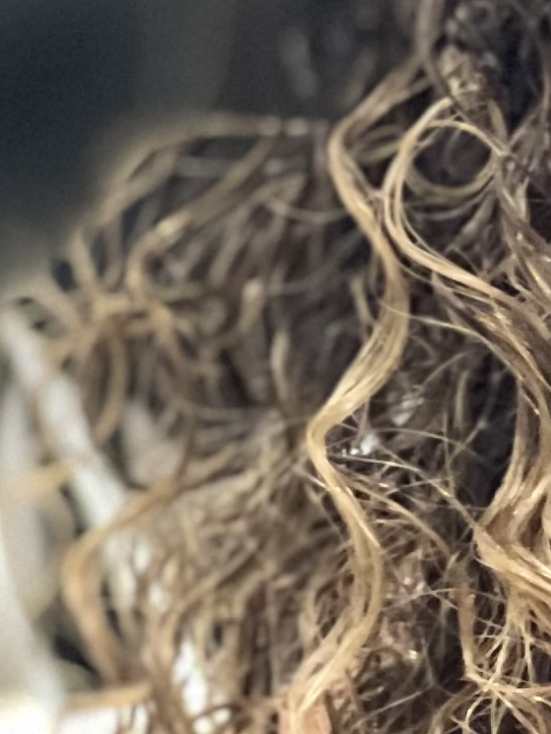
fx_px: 9121
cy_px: 617
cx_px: 1292
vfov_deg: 4.6
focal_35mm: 430
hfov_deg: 3.4
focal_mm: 9
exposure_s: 1/17
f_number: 2.8
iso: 400
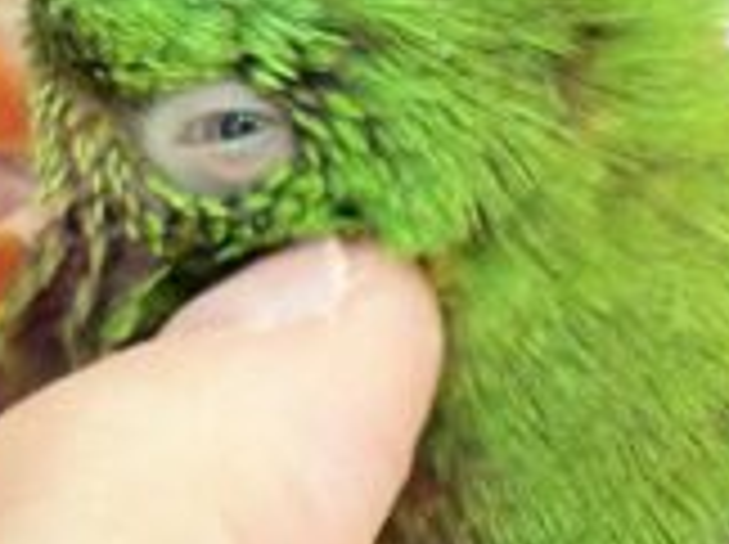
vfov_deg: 7.1
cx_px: 580
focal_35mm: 206
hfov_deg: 9.6
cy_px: 697
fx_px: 4332
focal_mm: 5.96
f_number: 1.6
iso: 125
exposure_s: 1/60
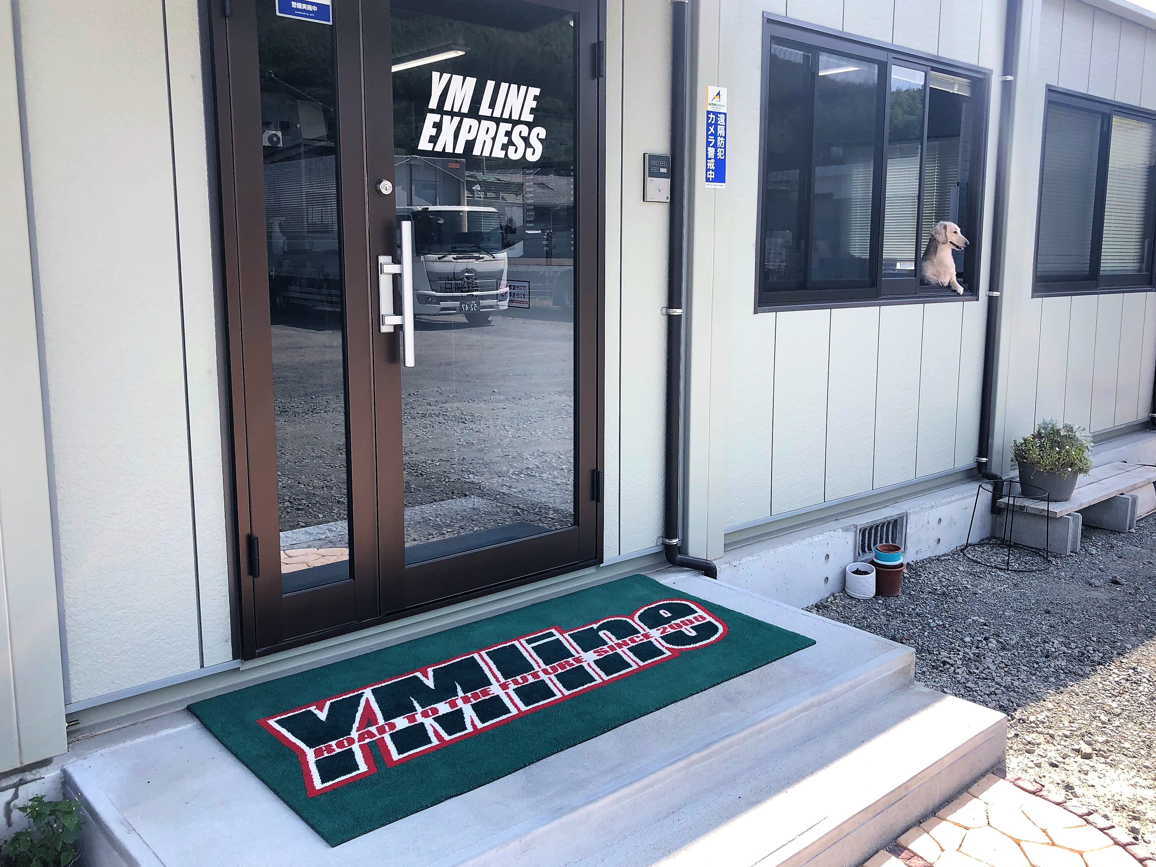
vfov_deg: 46.8
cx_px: 607
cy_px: 409
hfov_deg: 59.9
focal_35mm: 30
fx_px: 1002
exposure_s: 1/676
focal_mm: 4
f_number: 1.8
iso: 20
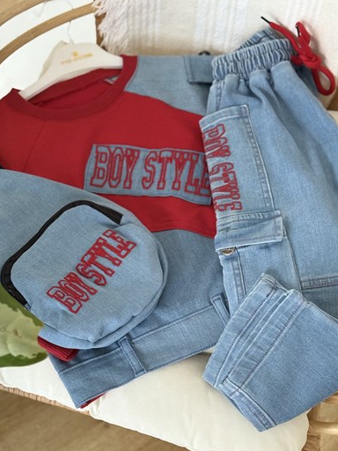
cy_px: 225
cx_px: 170
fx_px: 651
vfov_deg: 38.2
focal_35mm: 50
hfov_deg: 29.1
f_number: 1.78
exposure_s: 1/40
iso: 400
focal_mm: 6.76
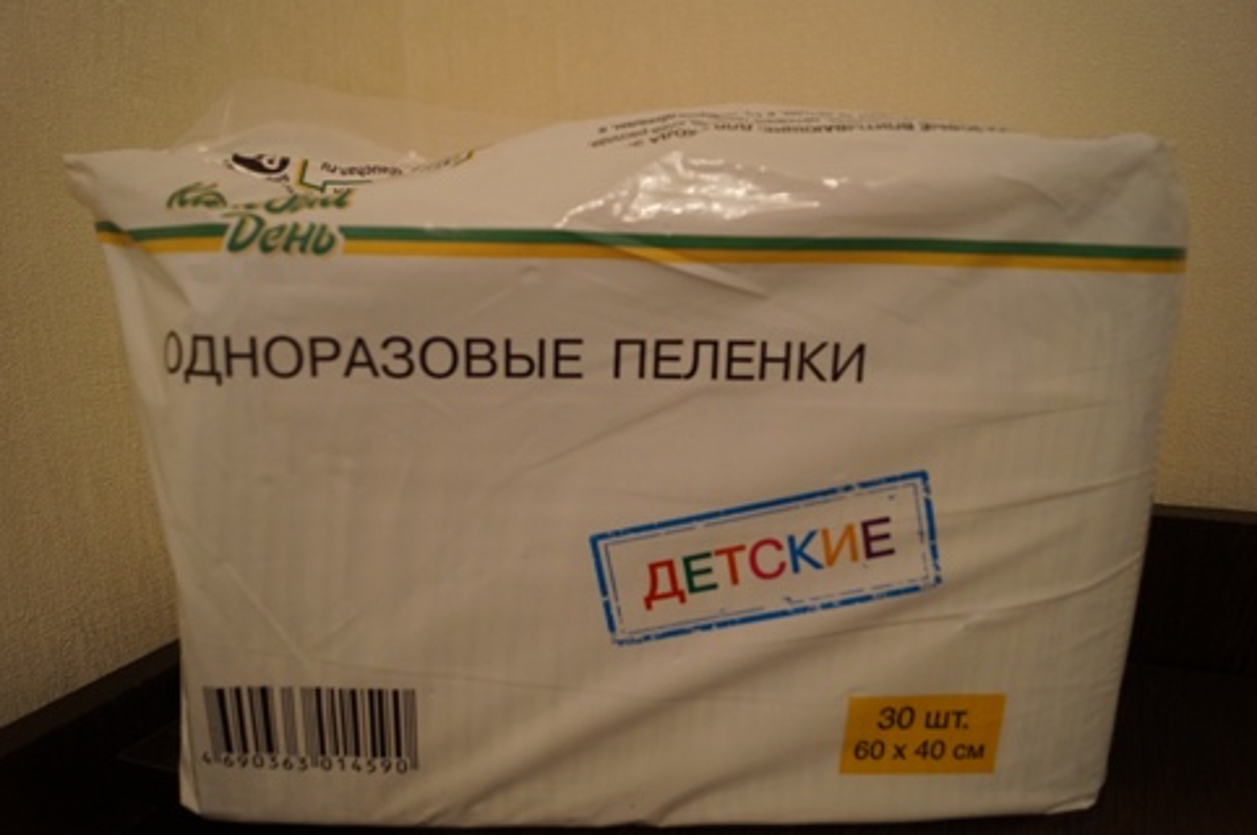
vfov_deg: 46.3
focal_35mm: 28
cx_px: 631
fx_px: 976
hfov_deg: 65.5
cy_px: 425
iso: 800
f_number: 4
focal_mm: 18
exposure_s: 1/60
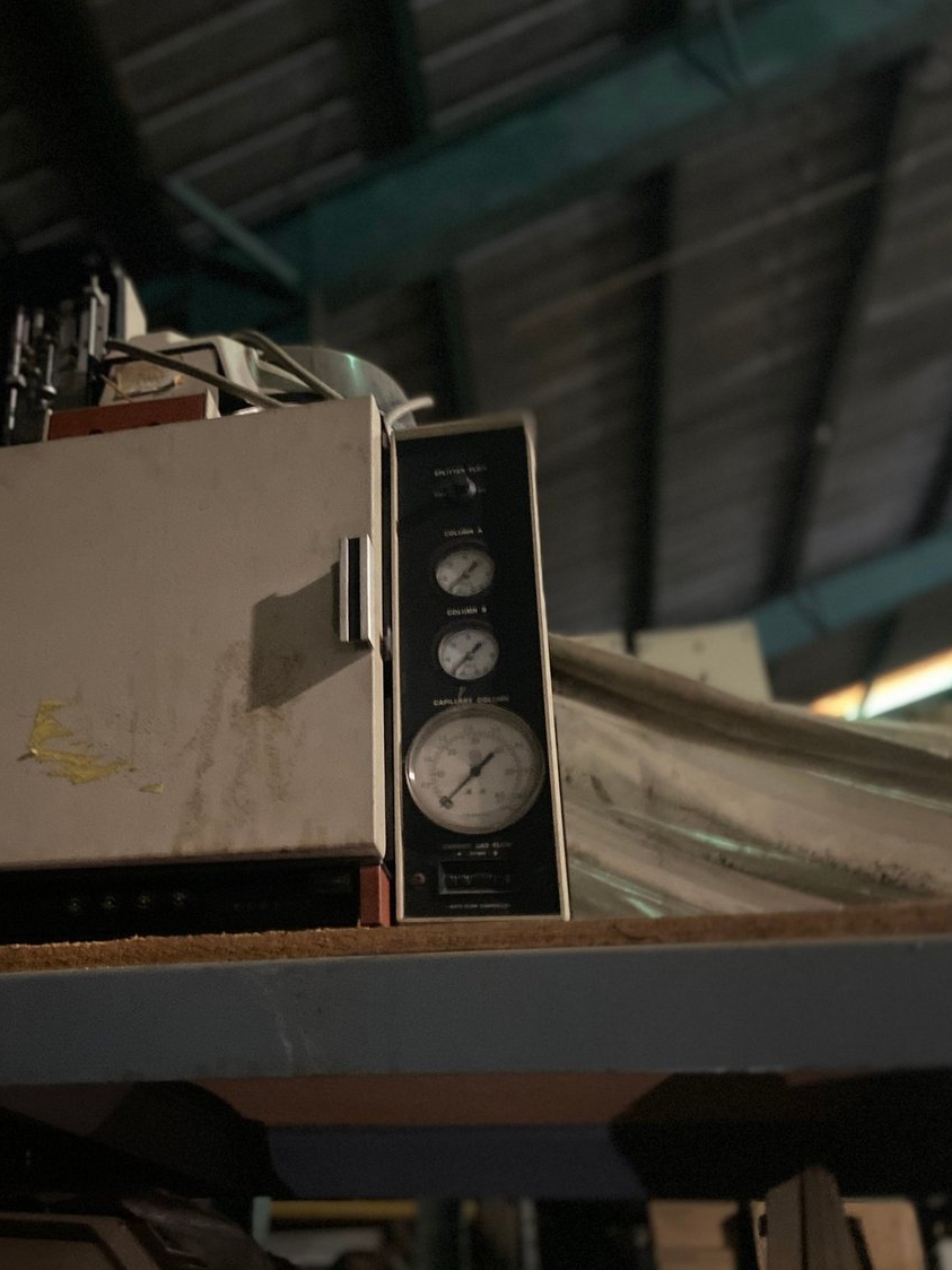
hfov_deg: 39.7
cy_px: 631
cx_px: 247
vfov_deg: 52.6
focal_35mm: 35
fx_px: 1283
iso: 1000
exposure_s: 1/15
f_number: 1.8
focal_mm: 4.25
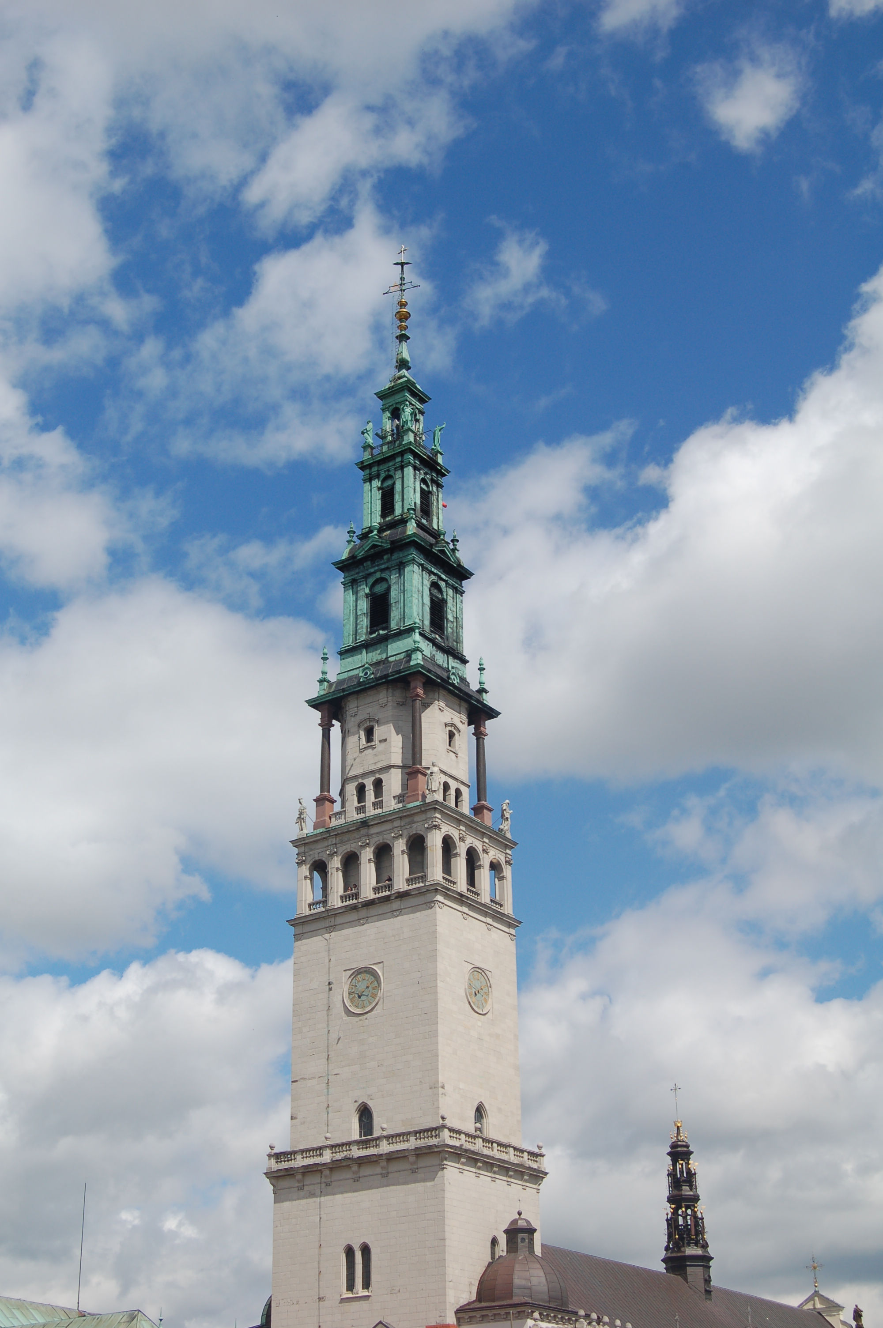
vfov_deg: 41.1
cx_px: 442
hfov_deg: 28.0
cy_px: 664
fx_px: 1769
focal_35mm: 48
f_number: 11
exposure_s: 1/500
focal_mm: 32
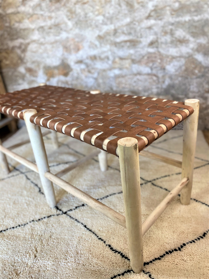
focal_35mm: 26
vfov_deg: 67.3
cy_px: 140
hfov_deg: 53.1
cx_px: 104
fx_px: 209
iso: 100
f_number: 1.8
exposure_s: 1/50
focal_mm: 4.25
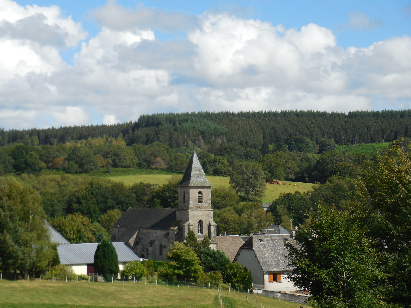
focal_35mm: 109
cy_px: 154
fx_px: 1294
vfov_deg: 13.6
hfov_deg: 18.0
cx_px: 206
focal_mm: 19.4
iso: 125
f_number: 4.8
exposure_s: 1/640
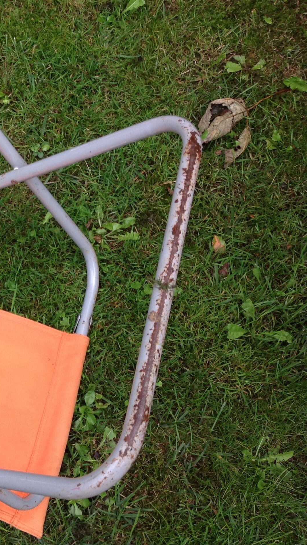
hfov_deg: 21.4
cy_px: 269
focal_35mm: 52
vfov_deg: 39.9
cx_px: -63
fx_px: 752
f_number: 2.4
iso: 50
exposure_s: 1/203
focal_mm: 4.28
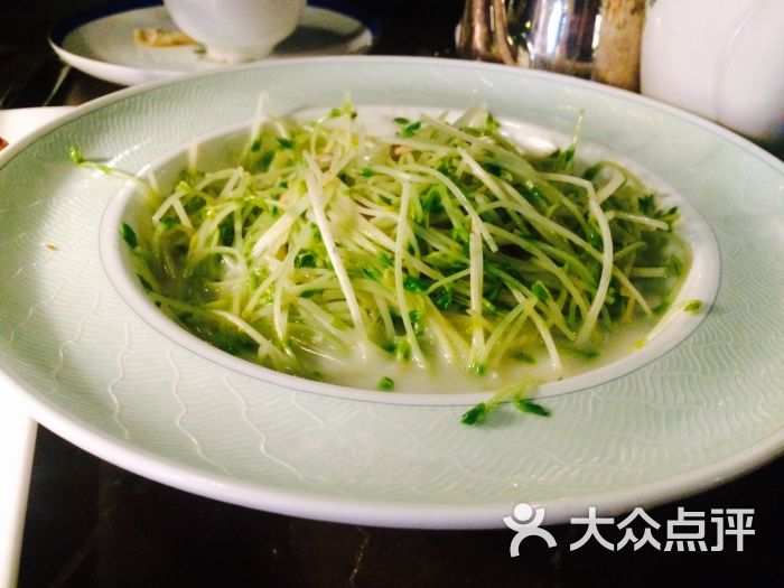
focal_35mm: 29
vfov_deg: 48.2
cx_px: 392
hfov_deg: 61.7
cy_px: 294
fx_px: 657
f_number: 2.2
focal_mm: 4.15
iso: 400
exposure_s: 1/17
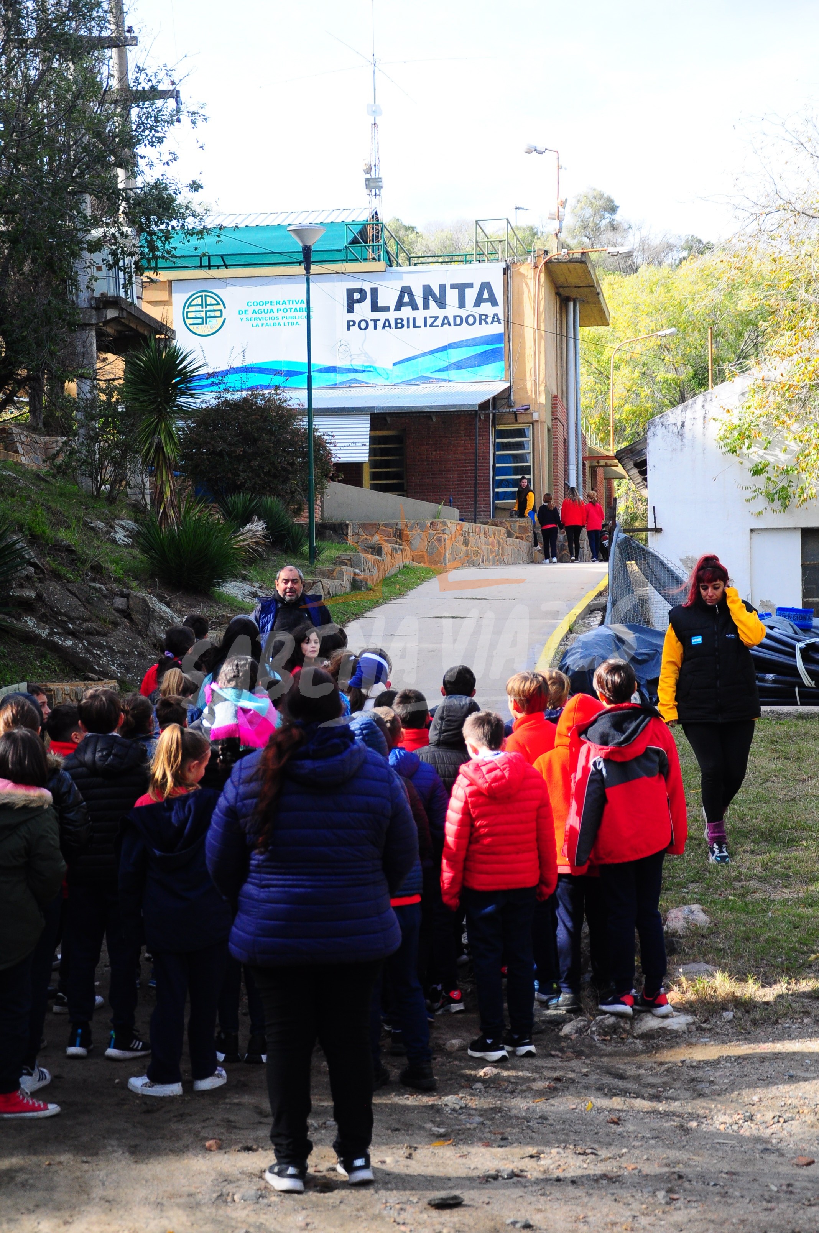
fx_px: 2155
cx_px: 410
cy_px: 616
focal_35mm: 63
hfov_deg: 21.5
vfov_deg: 31.9
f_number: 4.8
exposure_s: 1/800
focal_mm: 42
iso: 640
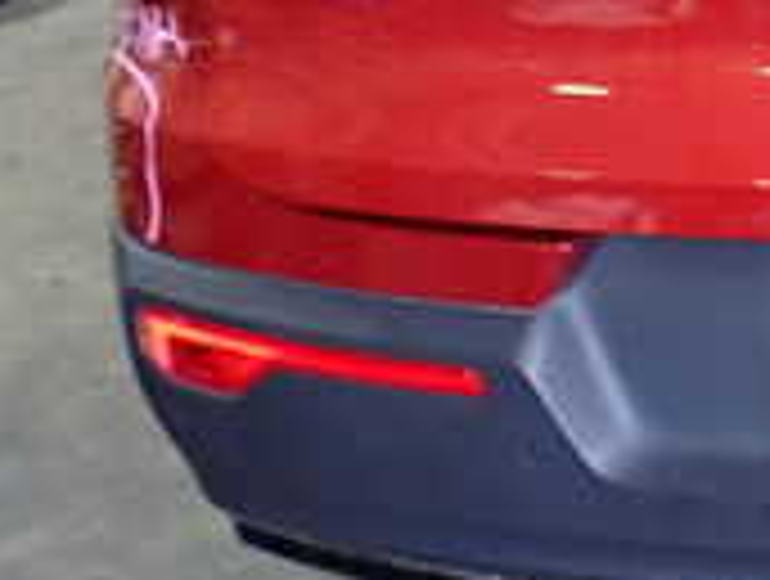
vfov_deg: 13.4
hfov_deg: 17.2
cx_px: 1094
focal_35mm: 105
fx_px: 2341
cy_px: -283
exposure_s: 1/30
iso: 250
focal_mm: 5.4
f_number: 2.3
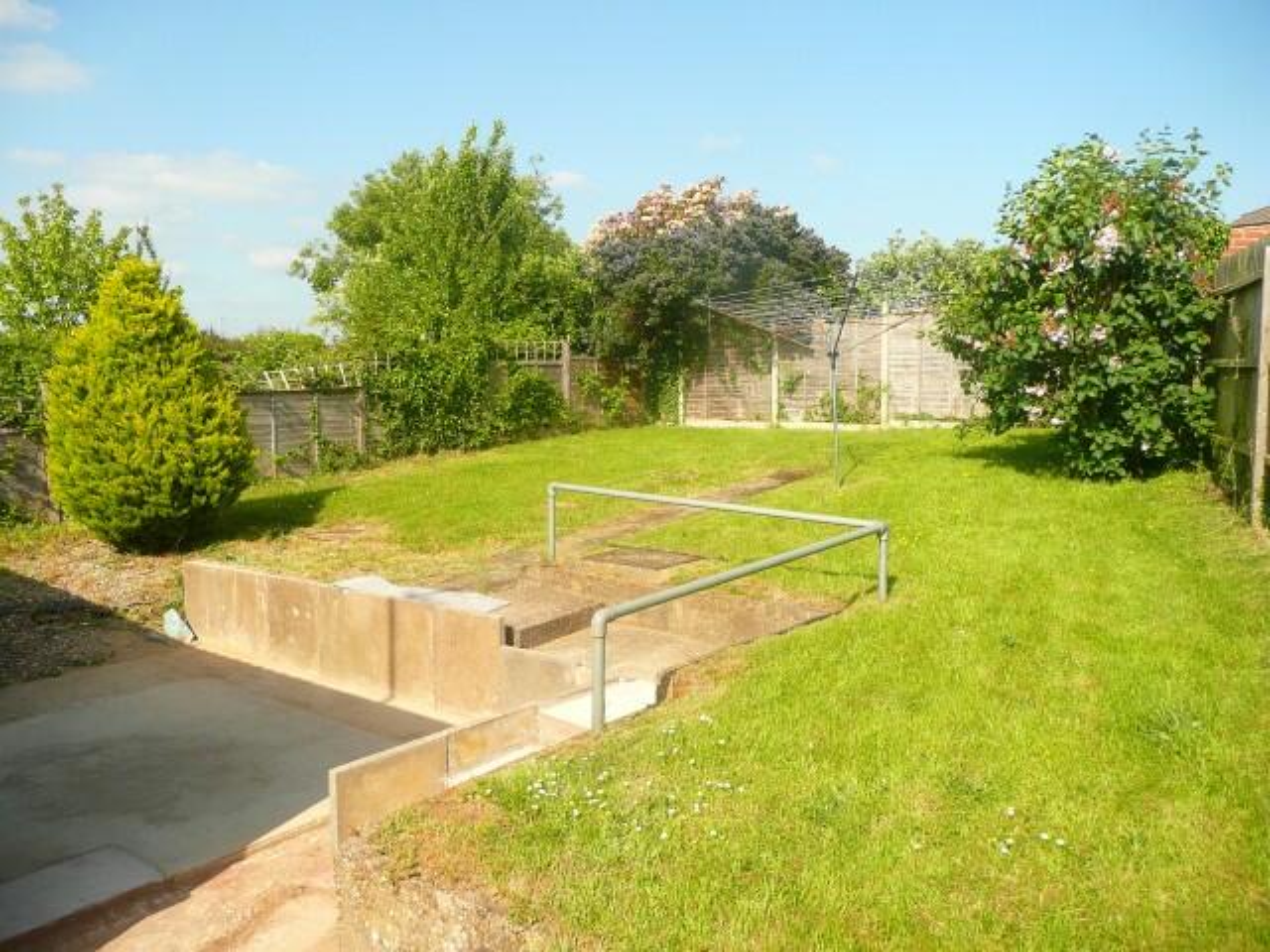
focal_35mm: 28
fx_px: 1027
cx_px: 635
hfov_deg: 63.4
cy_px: 476
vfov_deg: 49.7
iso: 100
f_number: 8
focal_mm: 4.6
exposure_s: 1/640
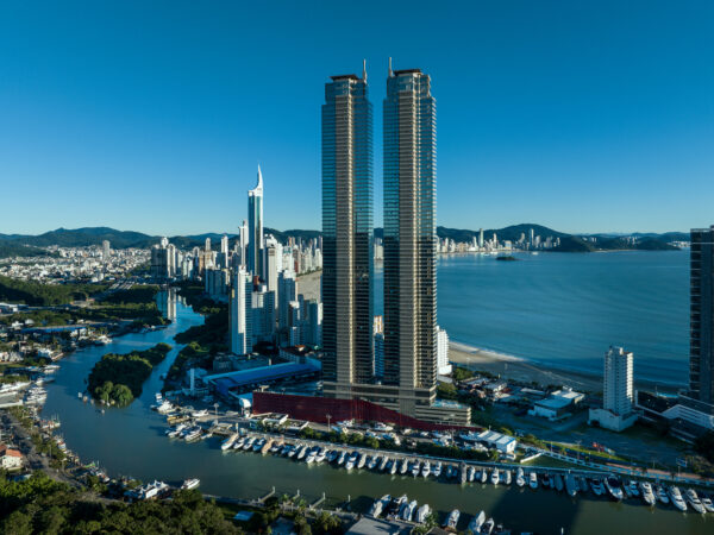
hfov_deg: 71.6
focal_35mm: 24
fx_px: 495
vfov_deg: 56.8
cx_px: 357
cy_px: 268
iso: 100
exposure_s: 1/160
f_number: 7.1
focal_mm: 12.29
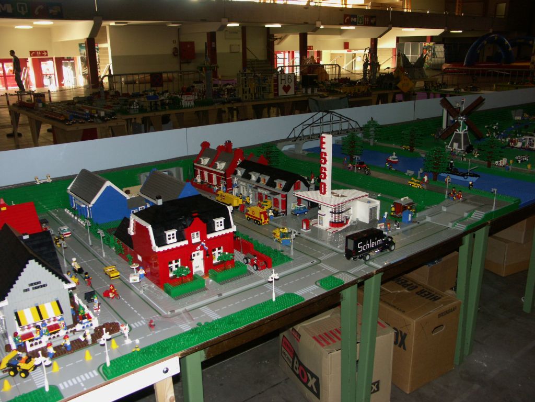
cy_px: 201
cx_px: 268
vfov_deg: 45.4
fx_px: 479
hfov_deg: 58.4
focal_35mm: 31
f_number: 2.8
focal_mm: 8.05
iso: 200
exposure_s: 1/50
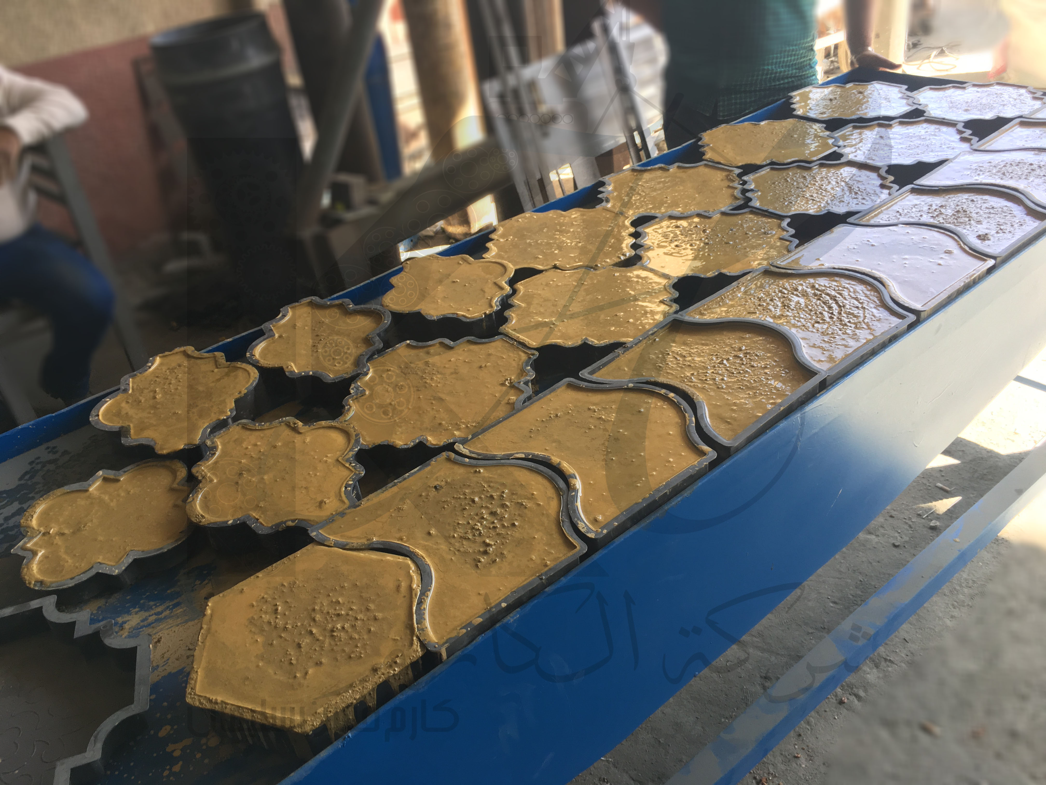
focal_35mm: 29
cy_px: 392
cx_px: 523
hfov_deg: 61.7
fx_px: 876
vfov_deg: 48.2
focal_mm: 4.15
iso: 40
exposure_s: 1/100
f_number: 2.2
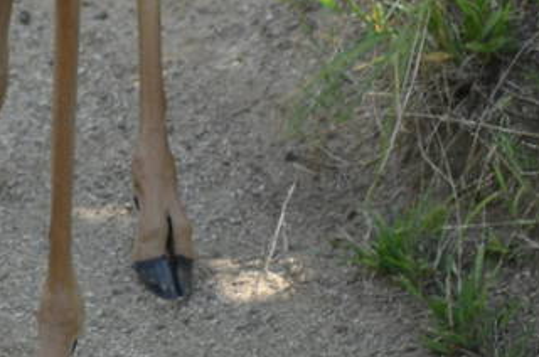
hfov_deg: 2.8
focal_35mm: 736
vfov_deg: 1.9
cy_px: 96
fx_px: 10998
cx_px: -408
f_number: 4
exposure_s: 1/250
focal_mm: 98
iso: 400
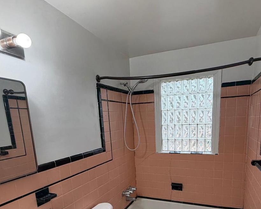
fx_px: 185
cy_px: 156
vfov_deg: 56.0
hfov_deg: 70.0
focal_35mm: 24
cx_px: 148
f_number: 2.2
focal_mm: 2.22
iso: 100
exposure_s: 1/120
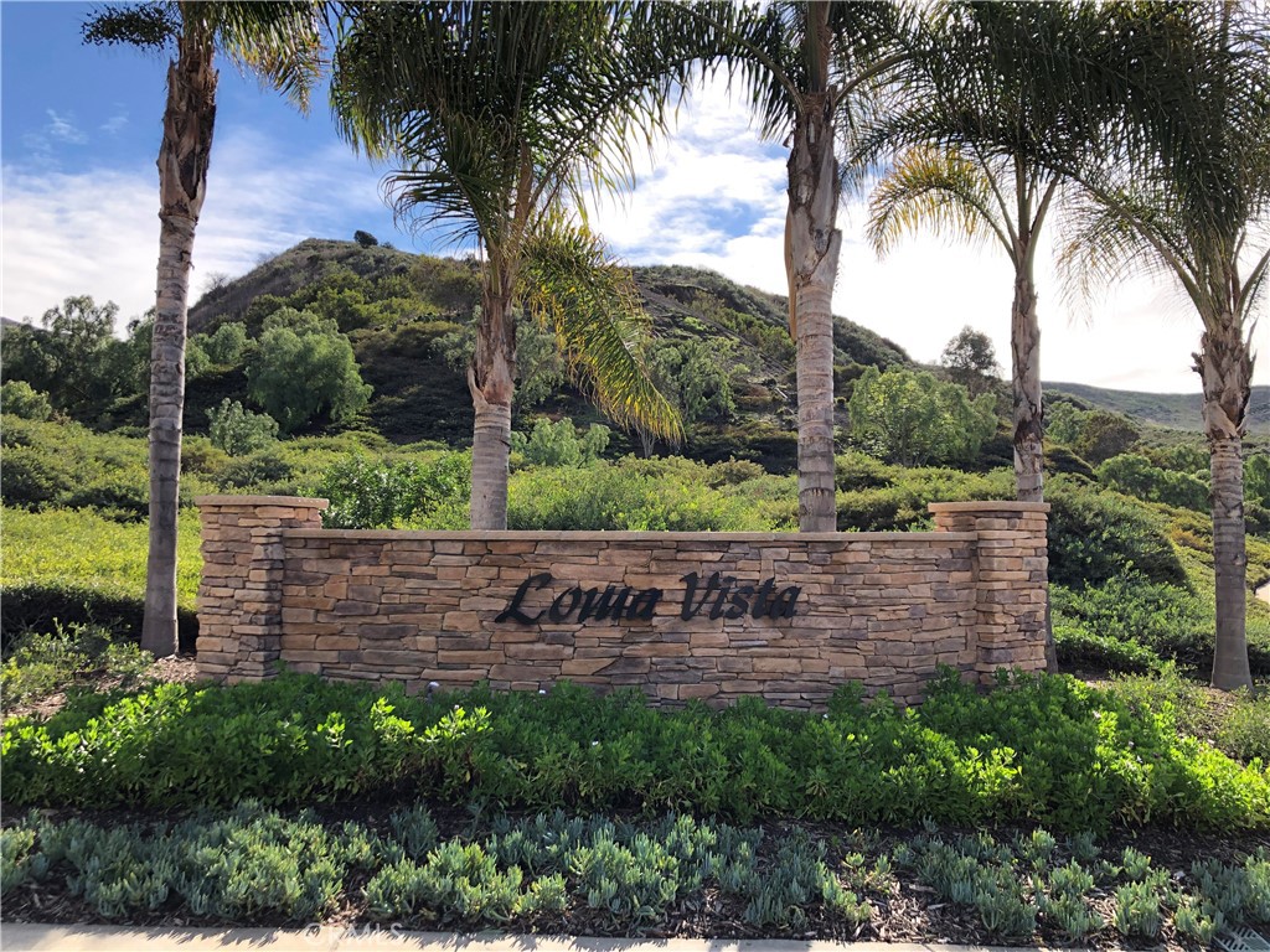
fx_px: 1027
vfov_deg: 49.7
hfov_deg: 63.4
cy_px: 476
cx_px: 635
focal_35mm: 28
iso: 20
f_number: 1.8
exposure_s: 1/906
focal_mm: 3.99
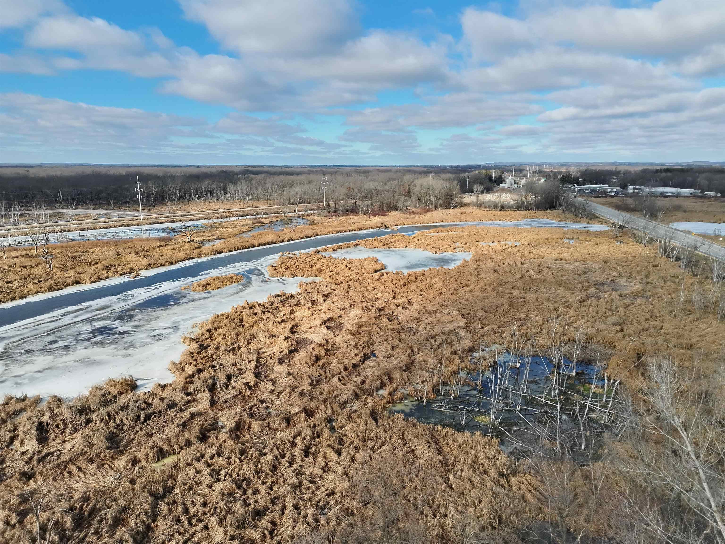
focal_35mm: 24
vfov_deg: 56.8
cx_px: 362
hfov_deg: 71.6
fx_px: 503
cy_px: 272
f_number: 1.7
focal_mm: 6.72
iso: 170
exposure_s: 1/3200
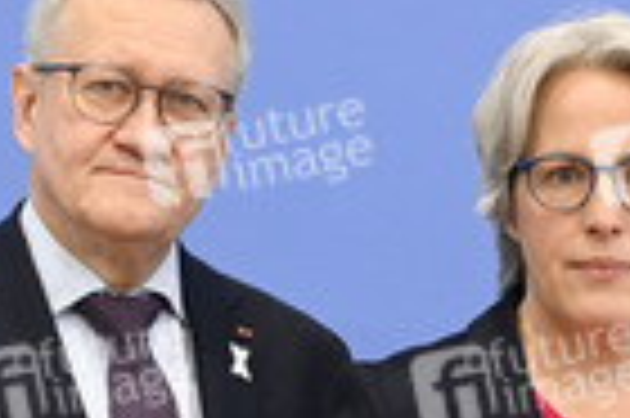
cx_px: 587
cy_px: 490
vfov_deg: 8.4
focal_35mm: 161
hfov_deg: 12.7
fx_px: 2814
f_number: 5
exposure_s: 1/400
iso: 5000
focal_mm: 50
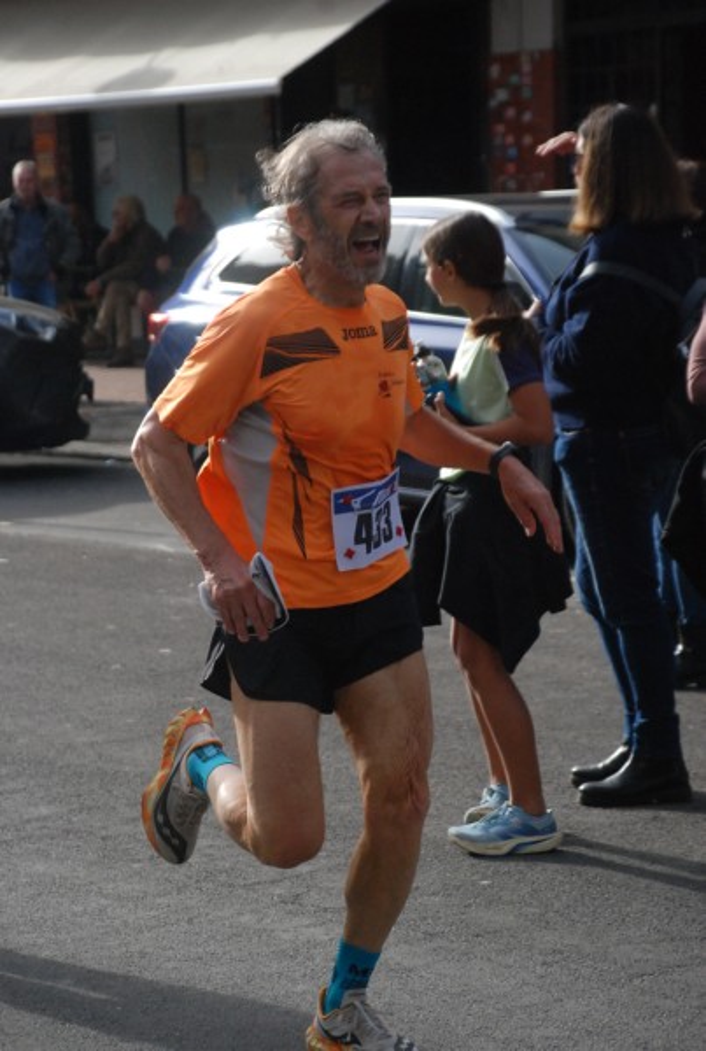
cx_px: 353
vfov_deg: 16.0
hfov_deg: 10.8
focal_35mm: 128
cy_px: 526
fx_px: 3731
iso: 1000
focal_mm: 85
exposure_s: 1/1250
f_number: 5.6
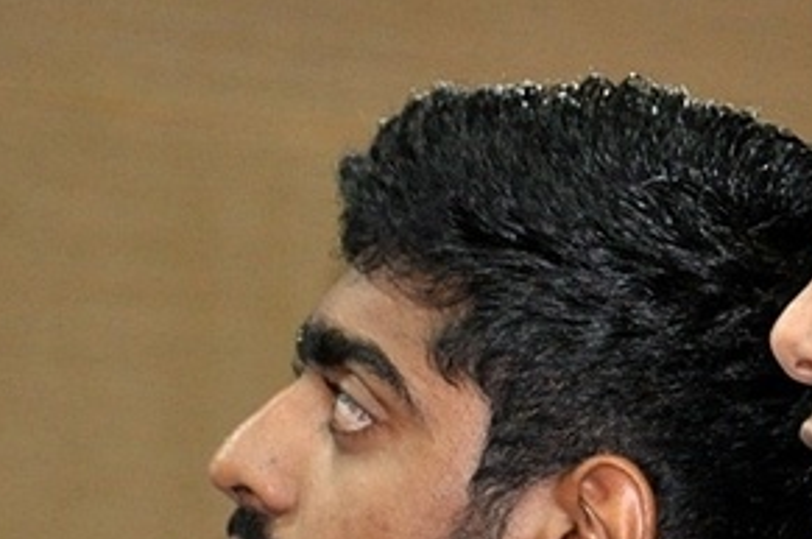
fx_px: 12492
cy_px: 363
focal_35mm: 555
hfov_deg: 3.7
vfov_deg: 2.5
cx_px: 893
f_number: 5.6
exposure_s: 1/30
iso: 1250
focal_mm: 105
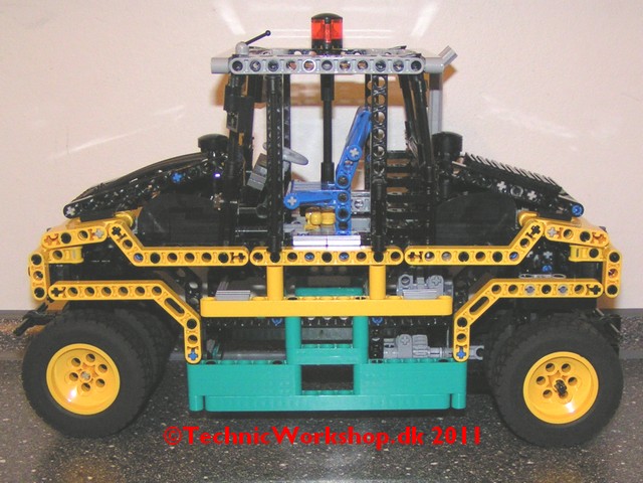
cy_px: 242
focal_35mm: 38
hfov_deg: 49.0
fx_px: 706
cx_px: 322
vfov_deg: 37.7
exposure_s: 1/40
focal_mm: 5.8
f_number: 2.8
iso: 200
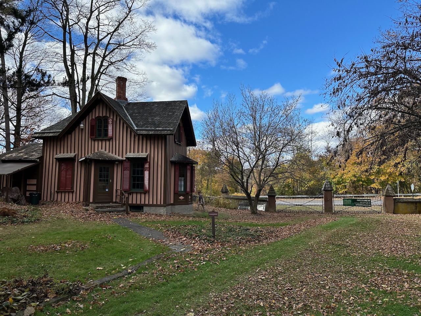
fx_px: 292
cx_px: 210
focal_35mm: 24
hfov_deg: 71.6
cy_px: 158
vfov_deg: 56.8
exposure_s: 1/2410
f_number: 1.78
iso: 80
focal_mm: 6.86
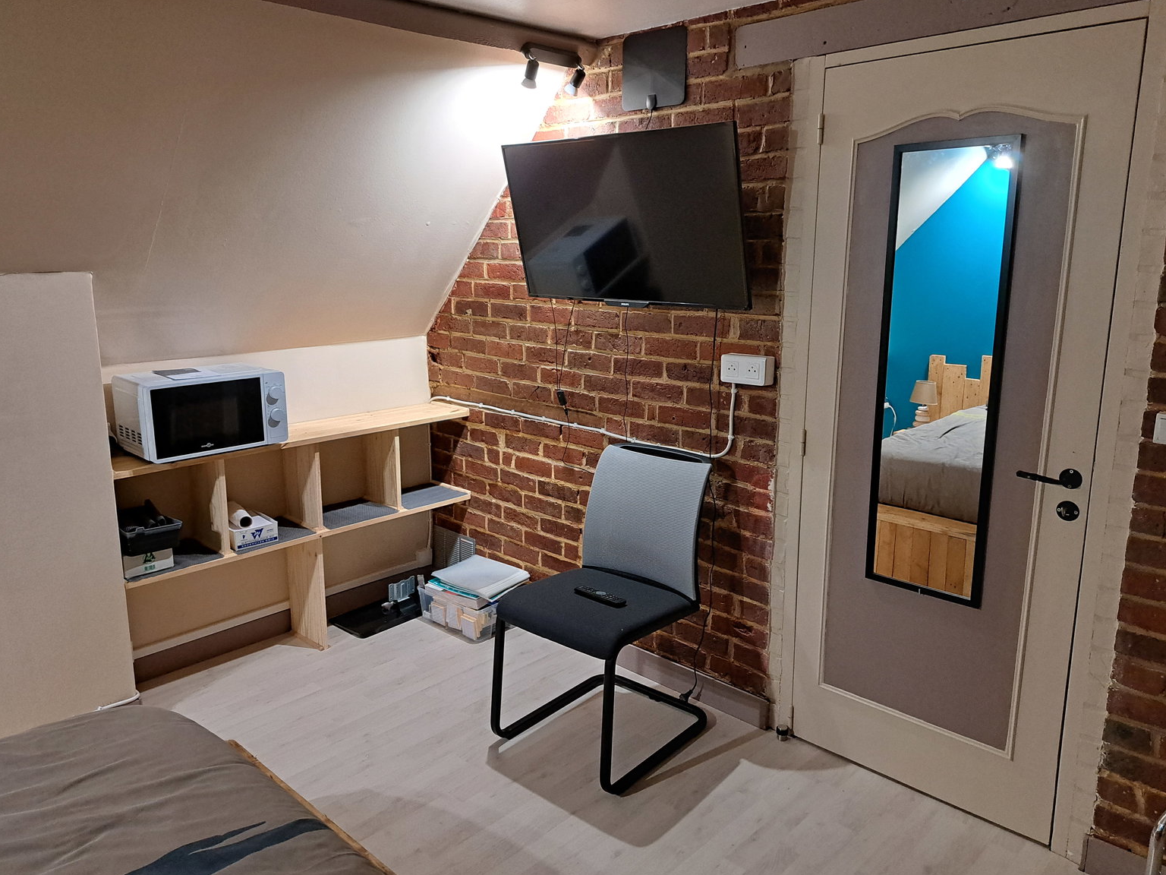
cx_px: 576
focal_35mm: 25
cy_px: 441
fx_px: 842
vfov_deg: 54.9
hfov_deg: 69.4
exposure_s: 1/60
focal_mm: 5.23
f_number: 1.8
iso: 320
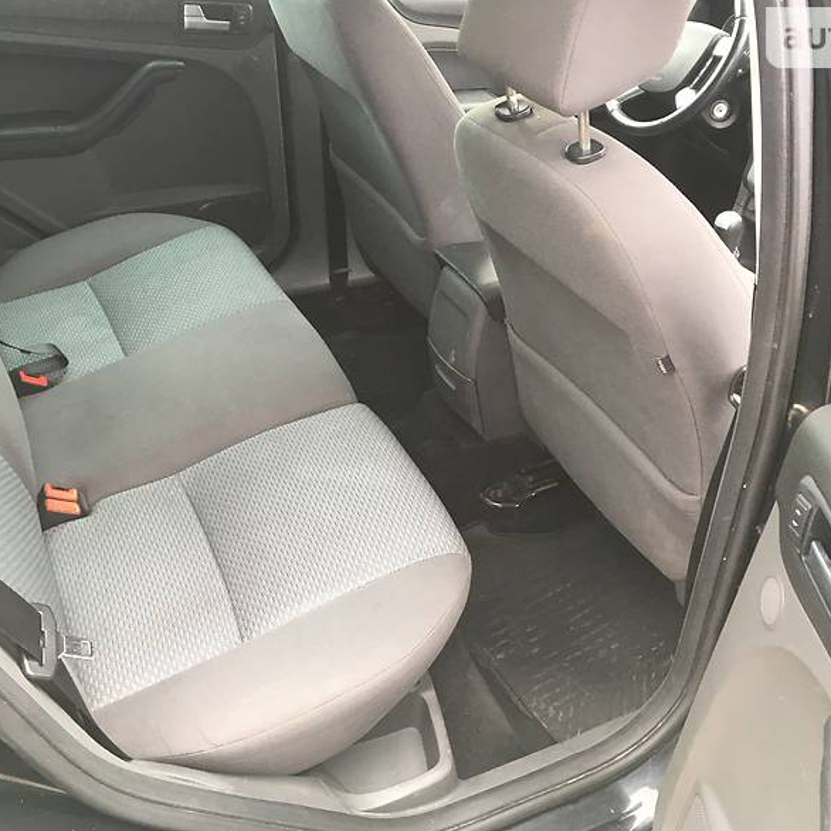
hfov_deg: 47.2
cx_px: 424
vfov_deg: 47.2
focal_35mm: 35
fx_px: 951
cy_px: 416
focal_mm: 4.2
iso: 40
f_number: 2.2
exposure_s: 1/33
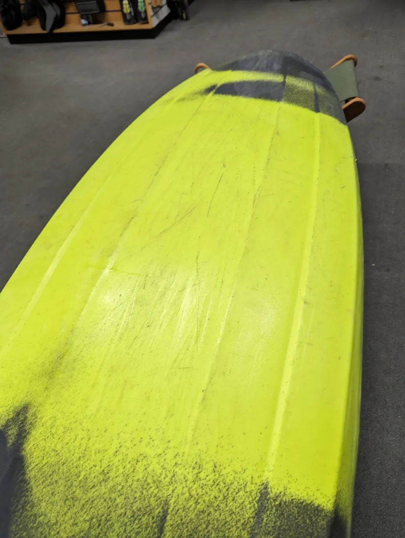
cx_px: 202
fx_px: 373
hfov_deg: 57.0
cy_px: 269
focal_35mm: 24
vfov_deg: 71.5
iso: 112
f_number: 1.85
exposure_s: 1/50
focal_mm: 6.81
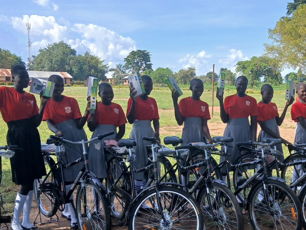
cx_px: 205
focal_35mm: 48
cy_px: 140
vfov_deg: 30.2
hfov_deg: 39.2
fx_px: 424
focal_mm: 3.98
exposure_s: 1/368
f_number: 1.8
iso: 20
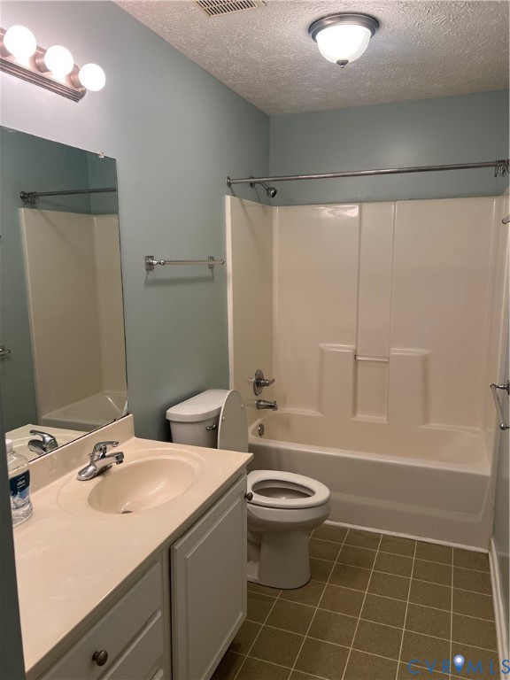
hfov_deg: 53.1
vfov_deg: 67.3
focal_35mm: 26
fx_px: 511
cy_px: 340
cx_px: 255
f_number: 1.5
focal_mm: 5.7
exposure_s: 1/120
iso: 125
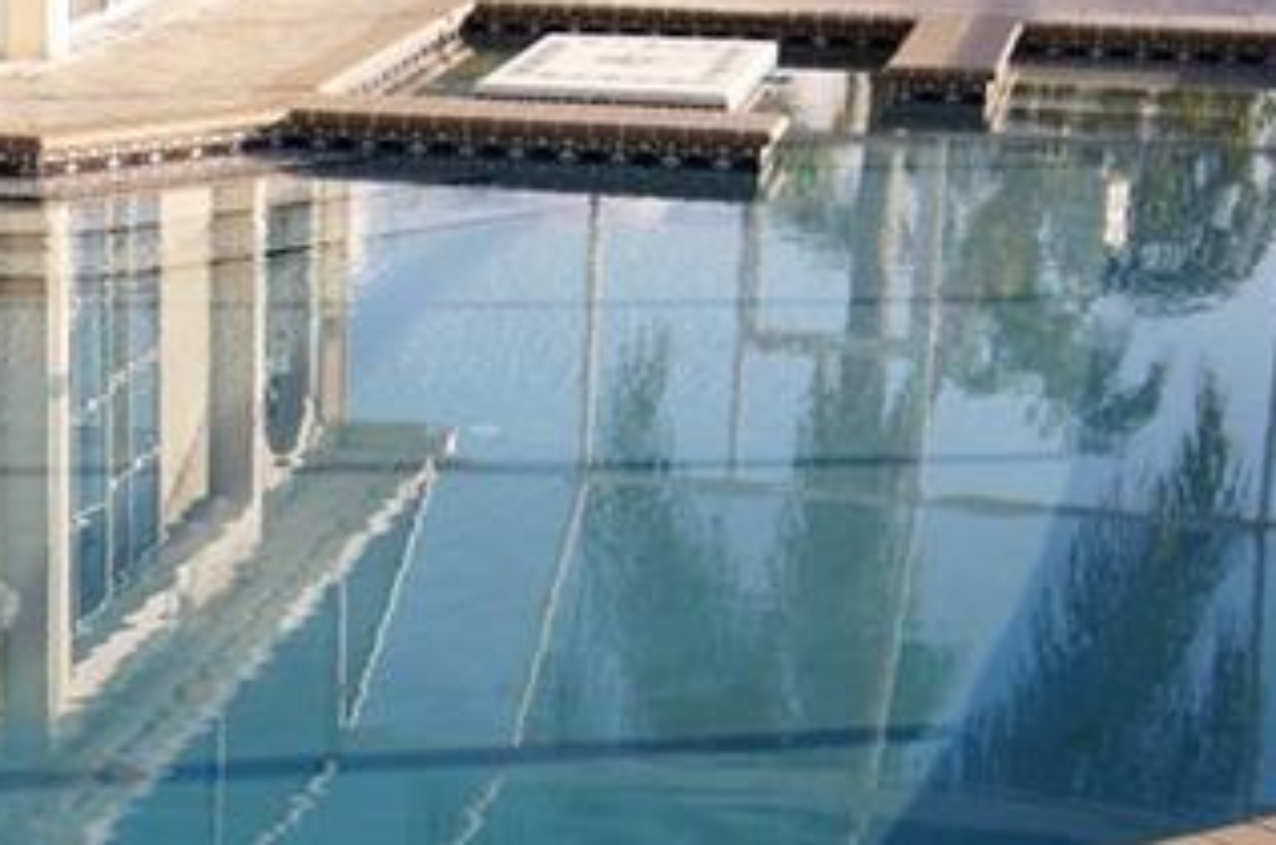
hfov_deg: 16.1
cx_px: 105
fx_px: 4457
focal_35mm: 126
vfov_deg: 10.8
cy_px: 571
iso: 100
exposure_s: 1/160
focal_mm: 26
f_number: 10
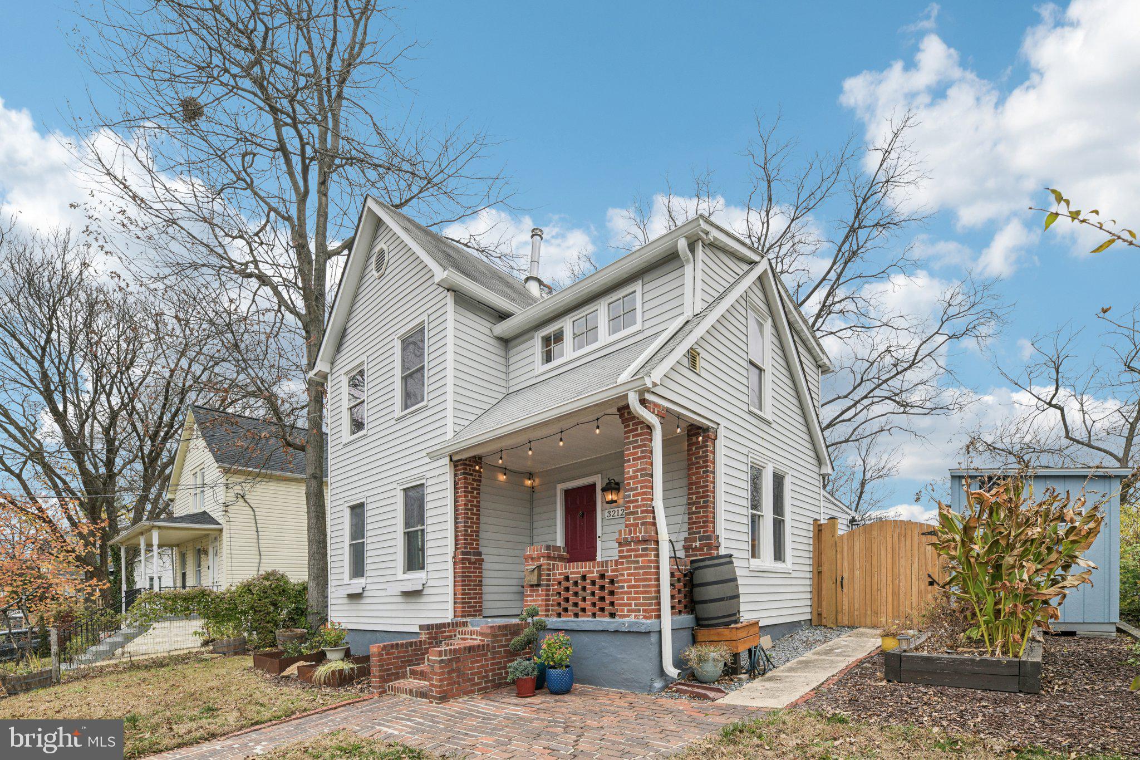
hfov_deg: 104.3
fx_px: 443
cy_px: 380
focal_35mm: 14
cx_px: 570
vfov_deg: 81.2
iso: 100
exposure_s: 1/100
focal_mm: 14
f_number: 8
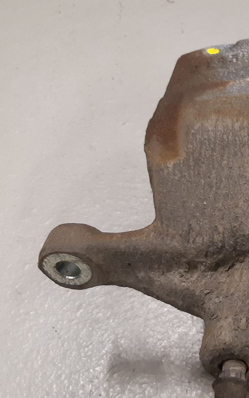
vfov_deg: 38.2
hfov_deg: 22.6
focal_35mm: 53
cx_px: 295
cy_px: 212
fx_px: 575
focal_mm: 3.93
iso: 160
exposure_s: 1/50
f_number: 1.7
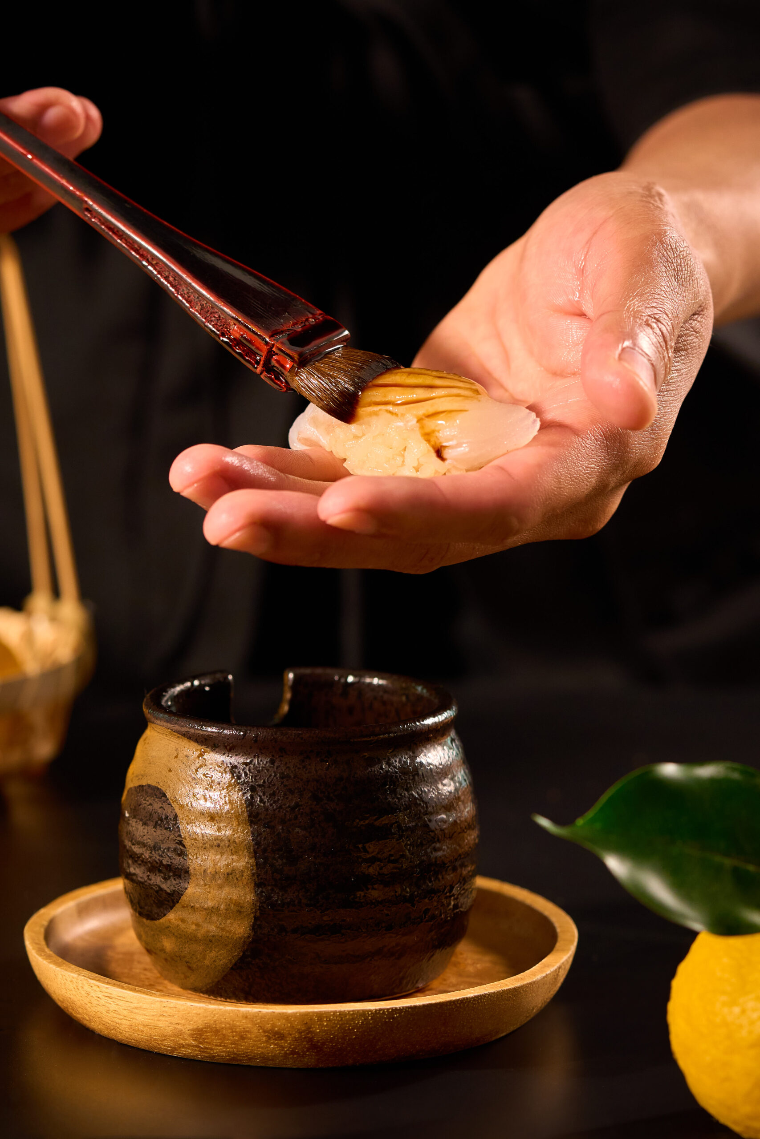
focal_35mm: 135
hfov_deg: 10.2
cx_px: 380
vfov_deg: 15.2
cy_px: 570
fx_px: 4274
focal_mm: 90
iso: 800
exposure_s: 1/160
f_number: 4.5
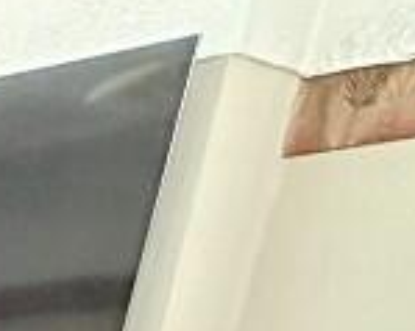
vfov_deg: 10.5
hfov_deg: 13.2
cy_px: 1032
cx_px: -663
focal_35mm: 94
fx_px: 1154
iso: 500
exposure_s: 1/60
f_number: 2.2
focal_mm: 2.22
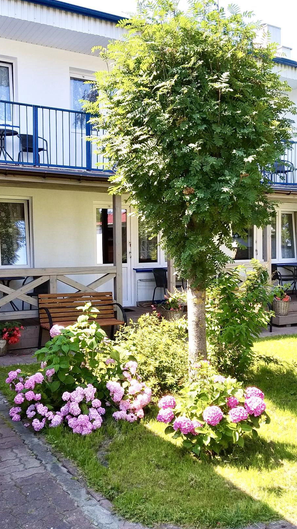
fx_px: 490
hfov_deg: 33.7
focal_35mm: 35
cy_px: 265
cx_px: 167
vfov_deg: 56.6
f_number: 2.2
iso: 100
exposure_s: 1/325
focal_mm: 3.82
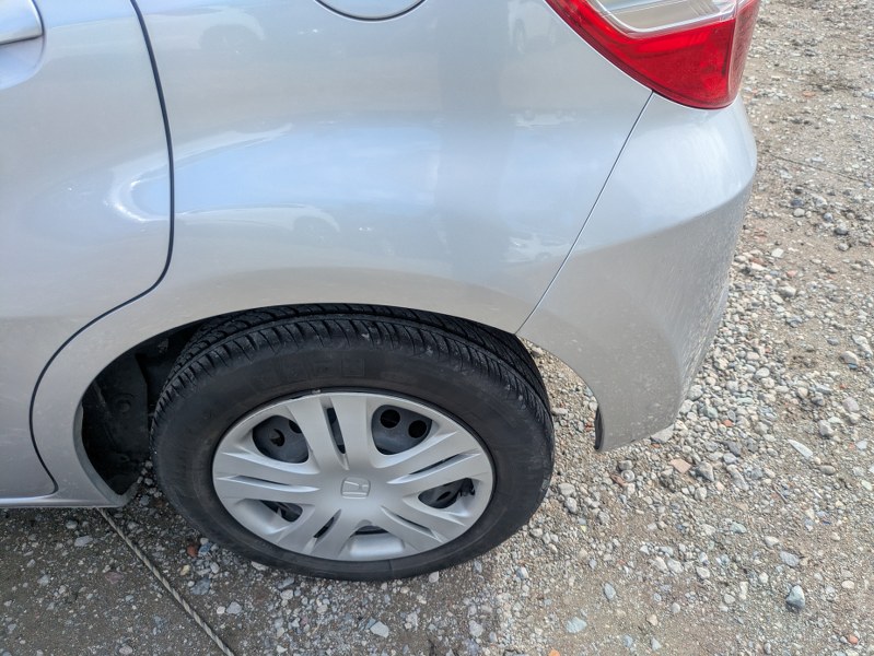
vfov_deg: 54.9
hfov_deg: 69.4
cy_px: 328
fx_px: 631
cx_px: 437
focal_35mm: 25
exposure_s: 1/1366
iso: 73
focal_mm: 5.43
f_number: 1.89
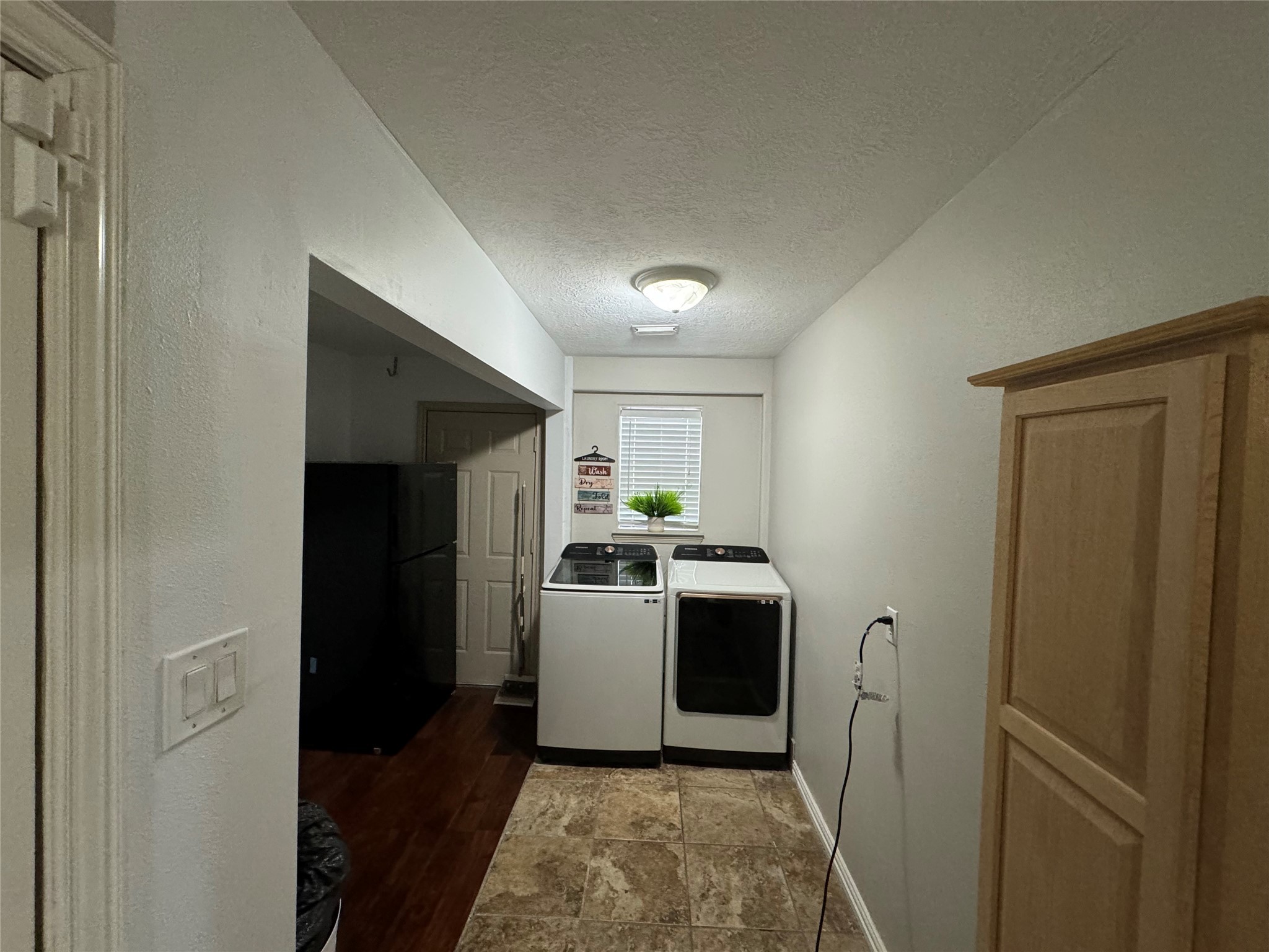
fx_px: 513
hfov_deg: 102.1
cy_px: 476
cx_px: 634
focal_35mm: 14
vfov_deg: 85.7
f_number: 2.2
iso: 500
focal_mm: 2.22
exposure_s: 1/60
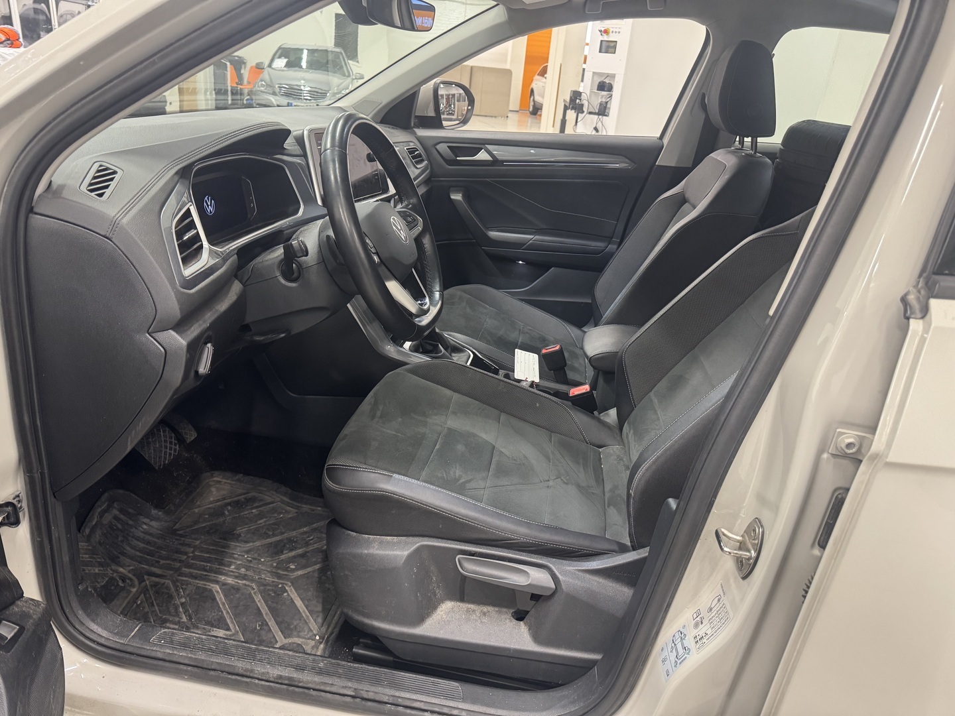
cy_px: 358
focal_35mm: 24
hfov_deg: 71.6
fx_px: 662
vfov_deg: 56.8
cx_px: 478
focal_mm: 6.76
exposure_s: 1/50
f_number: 1.78
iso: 320
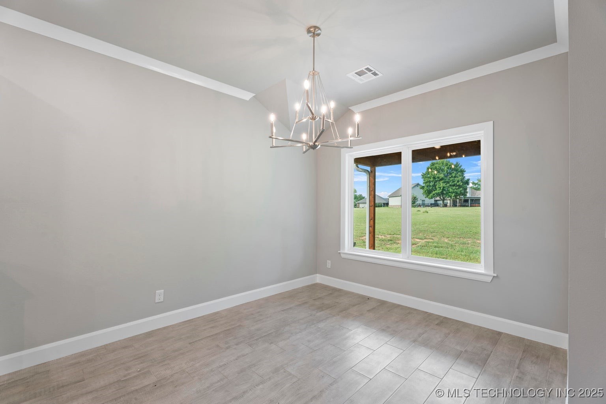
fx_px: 269
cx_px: 303
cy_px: 202
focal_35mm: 16
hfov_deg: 96.7
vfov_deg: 73.7
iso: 200
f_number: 9
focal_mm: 16
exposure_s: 1/1.67
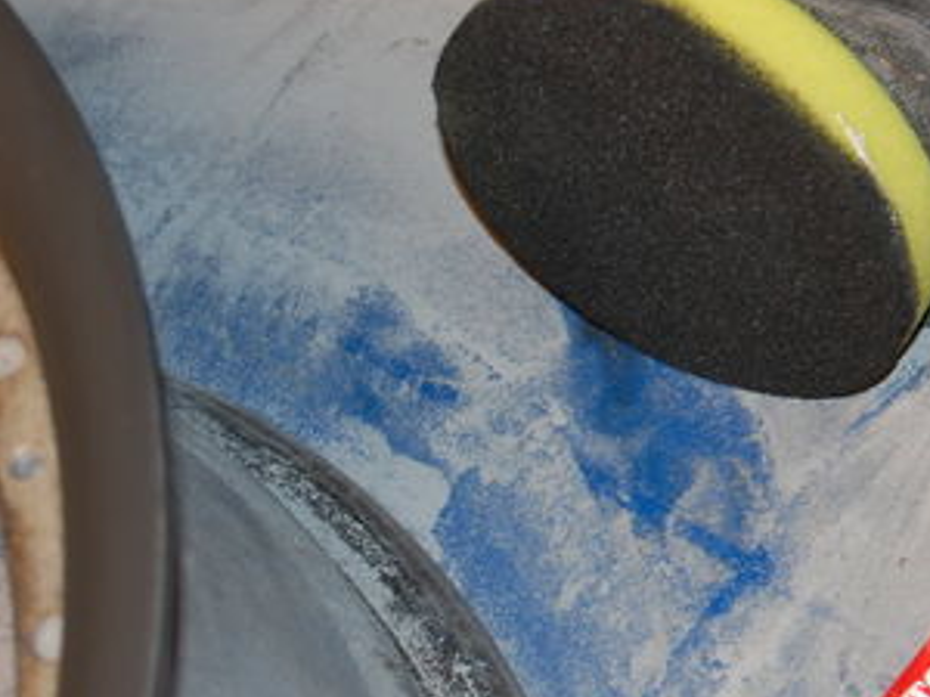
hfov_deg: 12.2
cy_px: 300
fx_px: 4299
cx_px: 890
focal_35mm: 160
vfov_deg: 9.3
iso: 400
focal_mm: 52
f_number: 5.6
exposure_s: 1/60
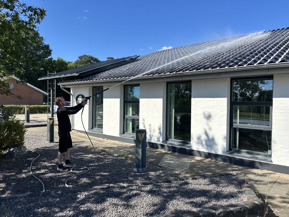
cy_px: 108
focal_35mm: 26
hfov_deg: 67.3
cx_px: 144
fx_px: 217
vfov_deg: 53.1
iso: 50
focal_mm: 5.7
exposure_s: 1/2915
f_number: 1.5
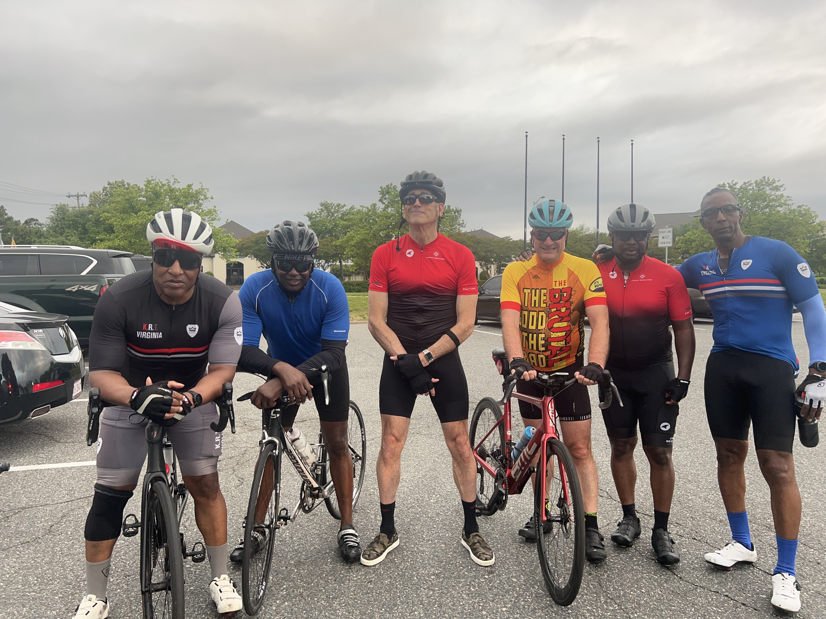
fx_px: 620
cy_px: 310
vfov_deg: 53.1
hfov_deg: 67.3
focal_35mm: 26
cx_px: 413
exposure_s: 1/112
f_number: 1.5
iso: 40
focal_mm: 5.7
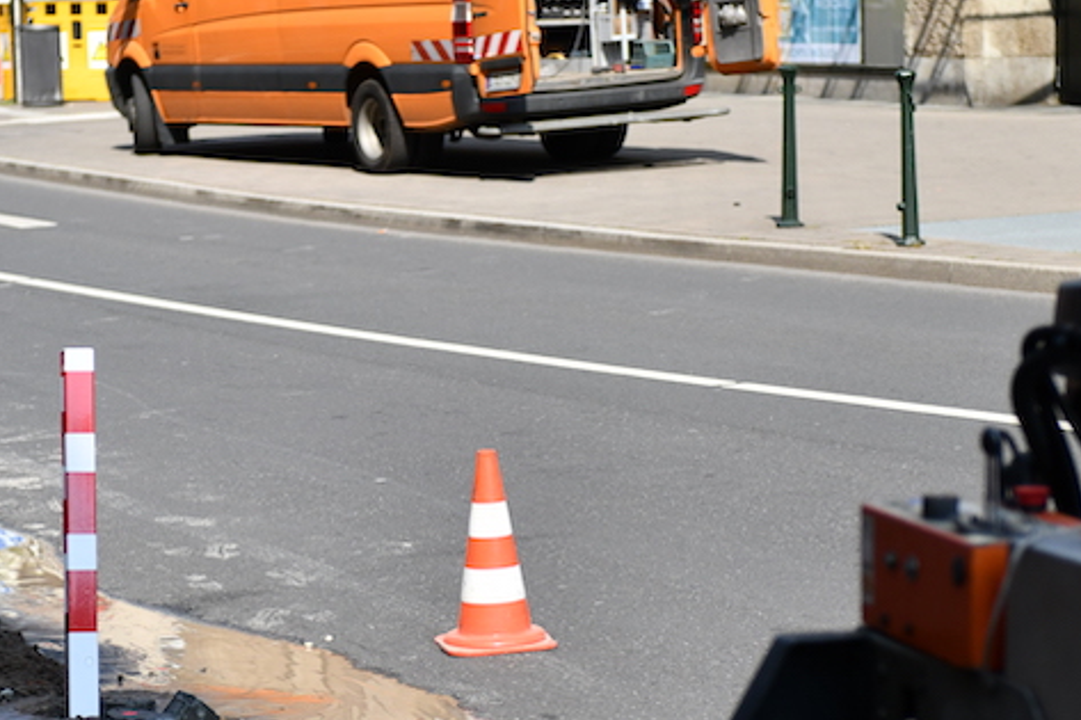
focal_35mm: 130
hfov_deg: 15.8
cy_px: 534
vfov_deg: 10.5
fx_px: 3902
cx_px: 421
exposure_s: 1/8000
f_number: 2.8
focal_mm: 60
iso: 560
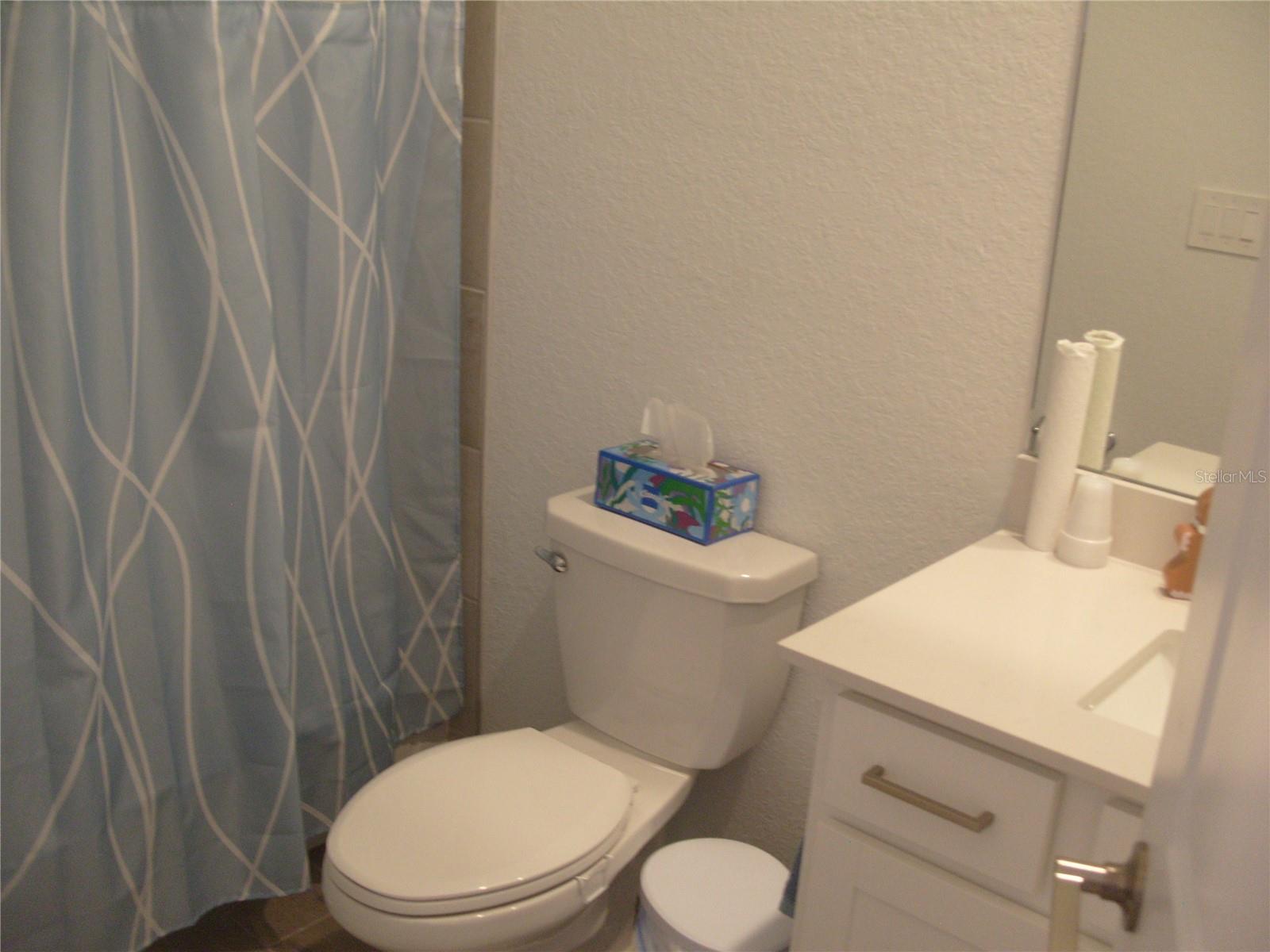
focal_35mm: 35
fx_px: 1284
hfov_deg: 52.6
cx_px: 635
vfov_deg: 40.7
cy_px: 476
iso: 200
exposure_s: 1/30
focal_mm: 7.8
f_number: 2.8
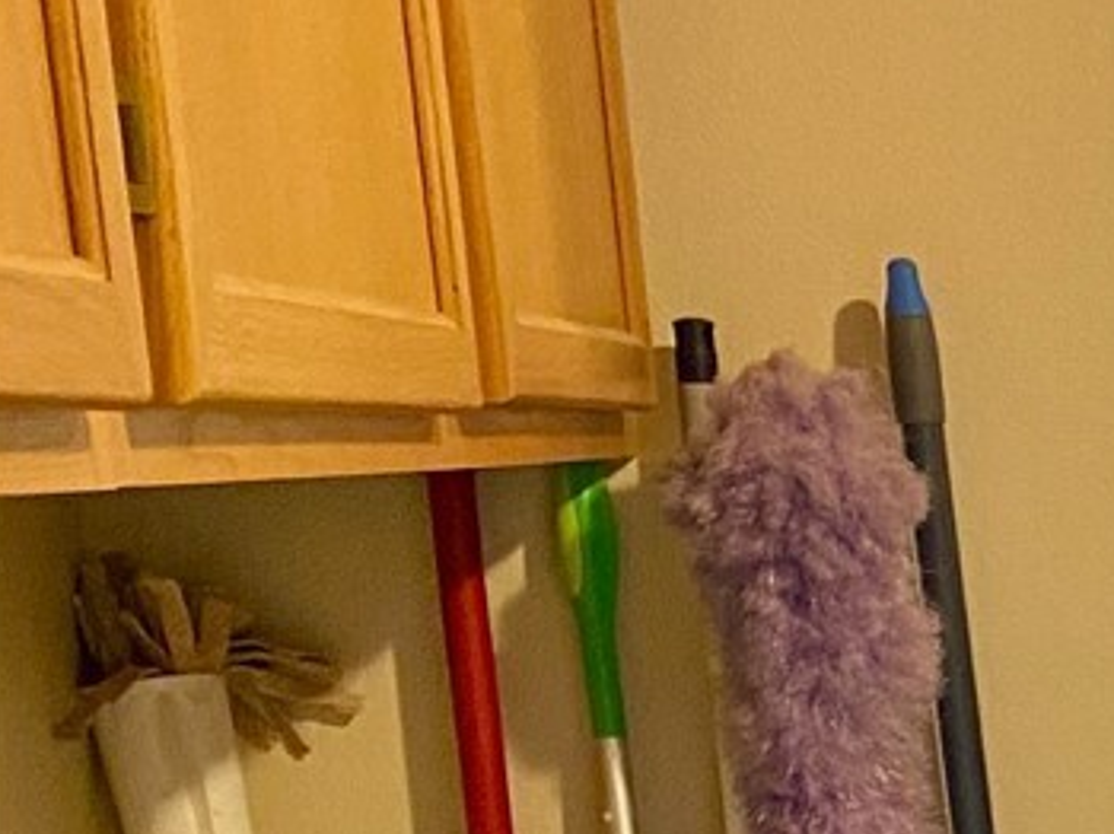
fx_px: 3827
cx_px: 2530
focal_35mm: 119
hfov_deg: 13.2
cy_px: 1442
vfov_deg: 11.6
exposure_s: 1/60
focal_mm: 4.25
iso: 200
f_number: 1.8
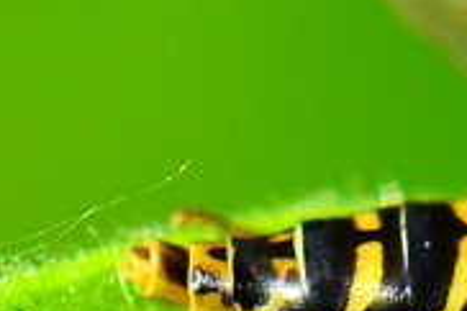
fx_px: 7164
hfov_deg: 3.7
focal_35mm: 553
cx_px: 613
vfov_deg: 2.5
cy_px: 296
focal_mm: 105
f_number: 8
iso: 200
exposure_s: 1/400
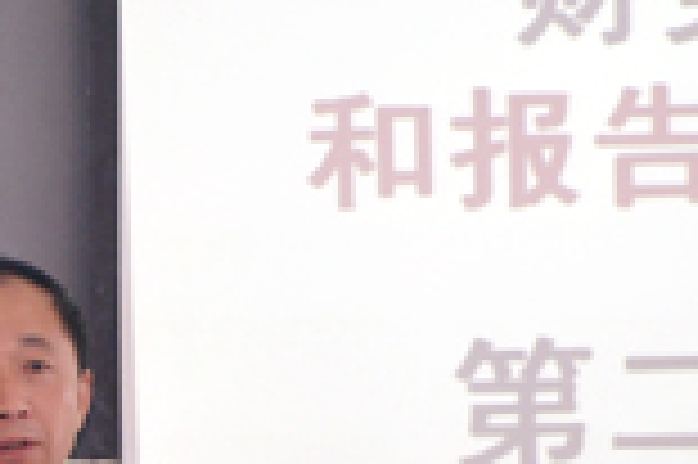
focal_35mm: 508
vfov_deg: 2.7
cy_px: 649
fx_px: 9831
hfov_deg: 4.1
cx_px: -5
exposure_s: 1/15
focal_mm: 105
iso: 800
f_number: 5.6
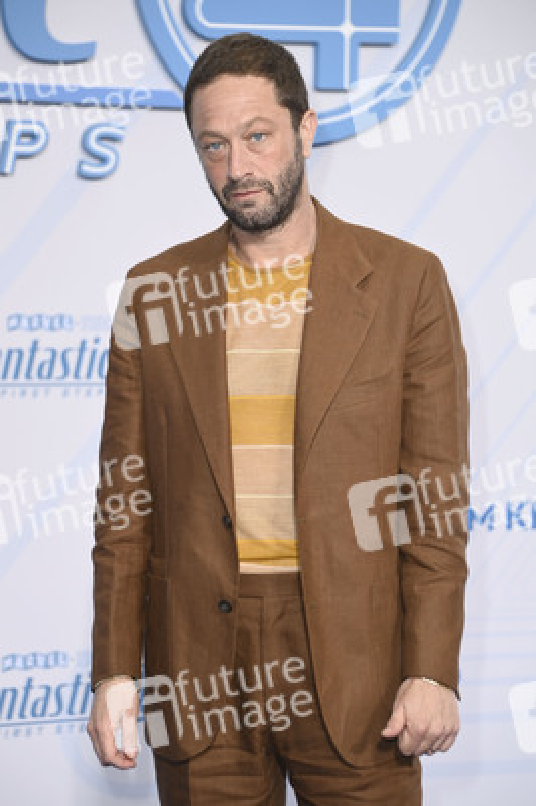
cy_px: 403
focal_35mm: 145
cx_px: 268
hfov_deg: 9.4
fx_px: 3244
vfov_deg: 14.2
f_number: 5.6
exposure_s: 1/200
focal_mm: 145
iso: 400
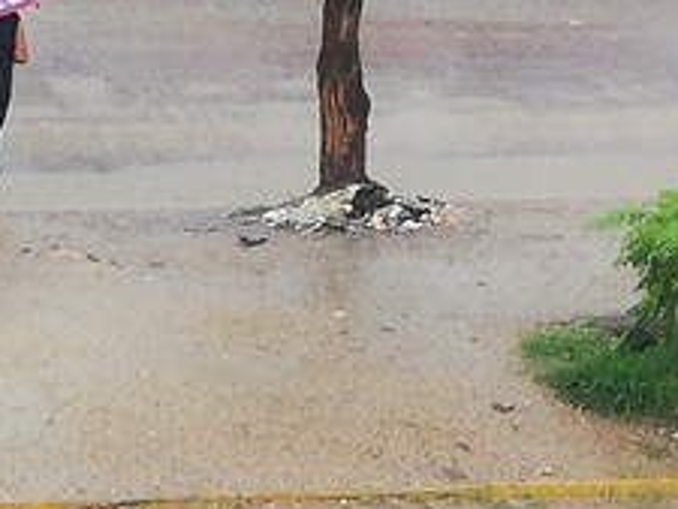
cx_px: 39
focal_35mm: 205
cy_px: 93
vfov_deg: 7.2
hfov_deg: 9.6
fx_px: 4017
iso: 200
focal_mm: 3.81
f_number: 2.2
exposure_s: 1/30
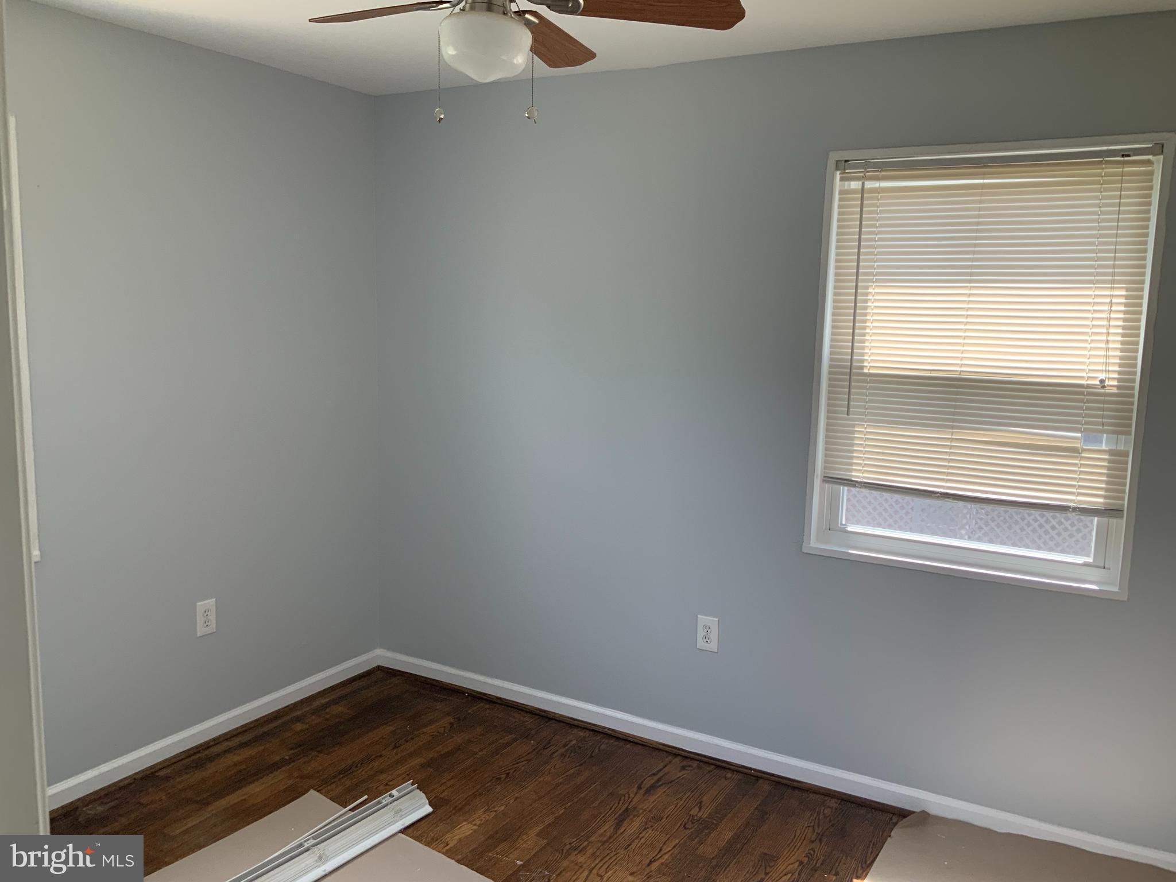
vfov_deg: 48.2
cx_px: 588
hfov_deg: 61.7
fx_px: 985
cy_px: 441
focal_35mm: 29
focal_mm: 3
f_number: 1.8
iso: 40
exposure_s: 1/120
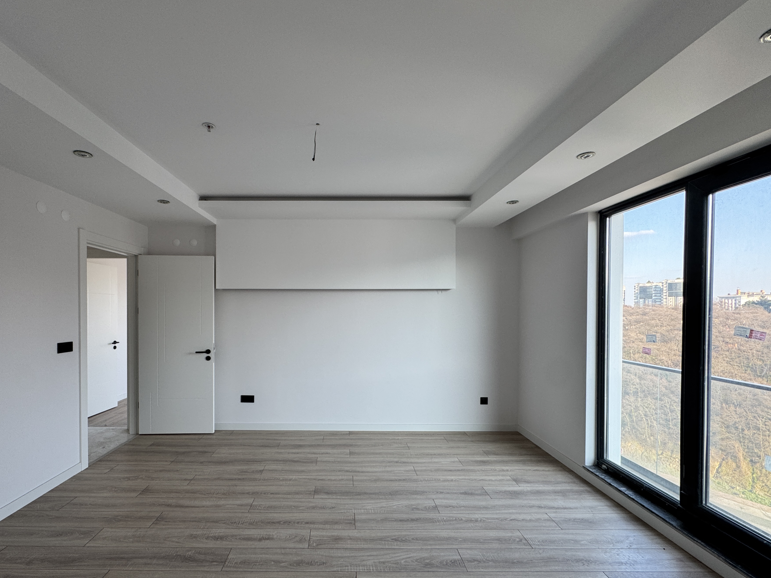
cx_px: 344
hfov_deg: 94.1
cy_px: 314
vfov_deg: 77.9
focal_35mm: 16
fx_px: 356
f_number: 2.2
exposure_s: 1/99
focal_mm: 2.22
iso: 64
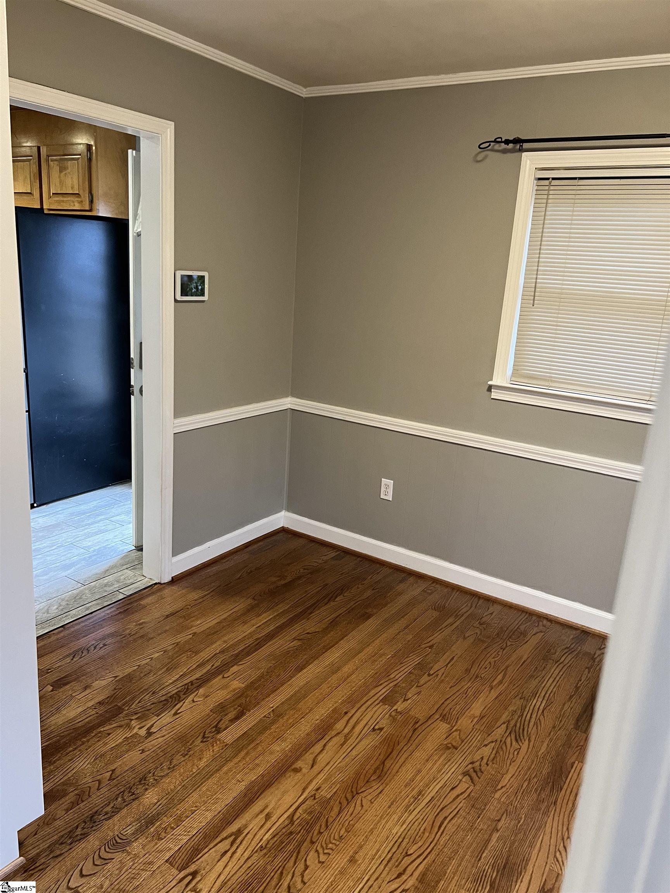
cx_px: 335
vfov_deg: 67.3
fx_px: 671
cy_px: 446
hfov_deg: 53.1
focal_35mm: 26
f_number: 1.5
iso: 250
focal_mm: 5.7
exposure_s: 1/60
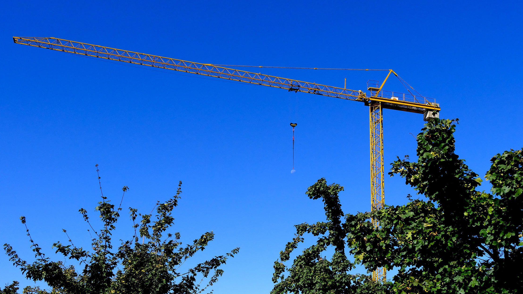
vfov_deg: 33.7
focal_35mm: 35
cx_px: 279
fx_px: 485
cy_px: 169
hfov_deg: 56.6
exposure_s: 1/2000
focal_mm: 20.8
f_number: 8
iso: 640
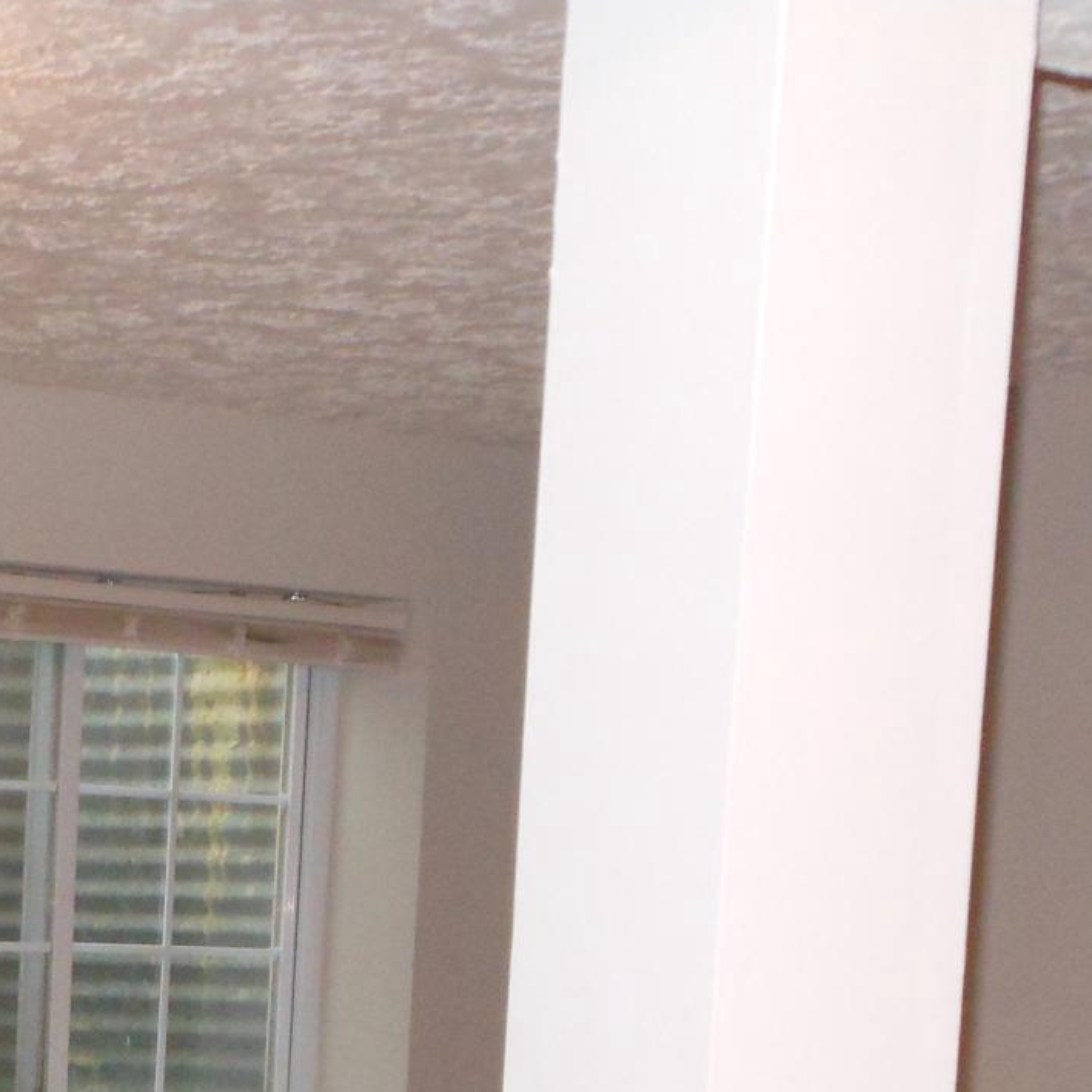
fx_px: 3462
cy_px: 1171
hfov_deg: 16.9
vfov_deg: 17.4
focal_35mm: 97
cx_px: -327
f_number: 3.6
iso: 500
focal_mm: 6.8
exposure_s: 1/30
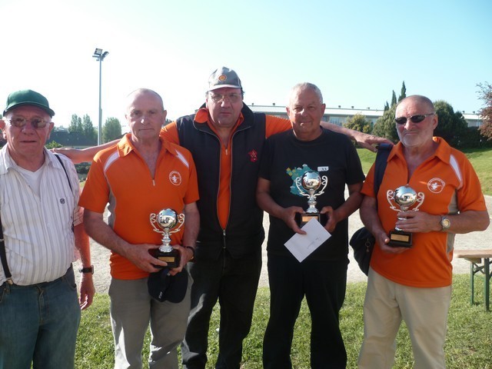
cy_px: 184
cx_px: 246
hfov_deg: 63.4
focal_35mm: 28
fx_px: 398
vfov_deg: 49.7
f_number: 2.8
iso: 80
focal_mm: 5
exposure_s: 1/400
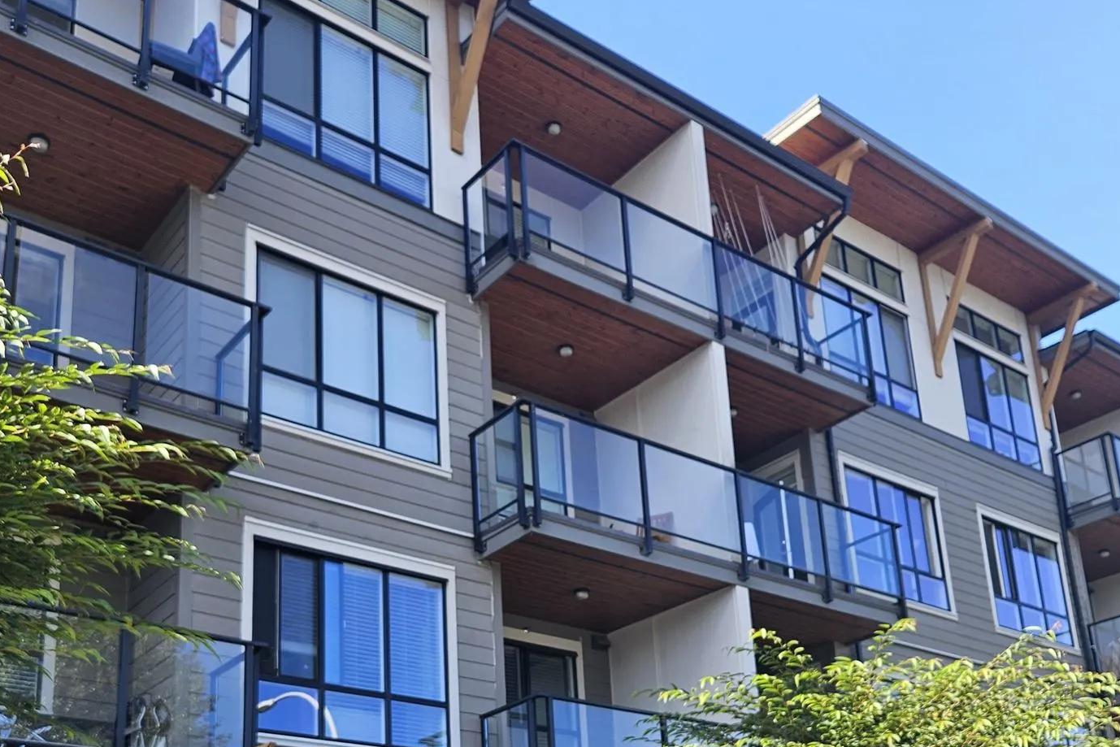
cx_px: 519
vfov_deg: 31.5
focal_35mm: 40
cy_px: 701
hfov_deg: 48.4
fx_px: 1244
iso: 25
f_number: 1.8
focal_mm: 5.4
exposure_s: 1/289
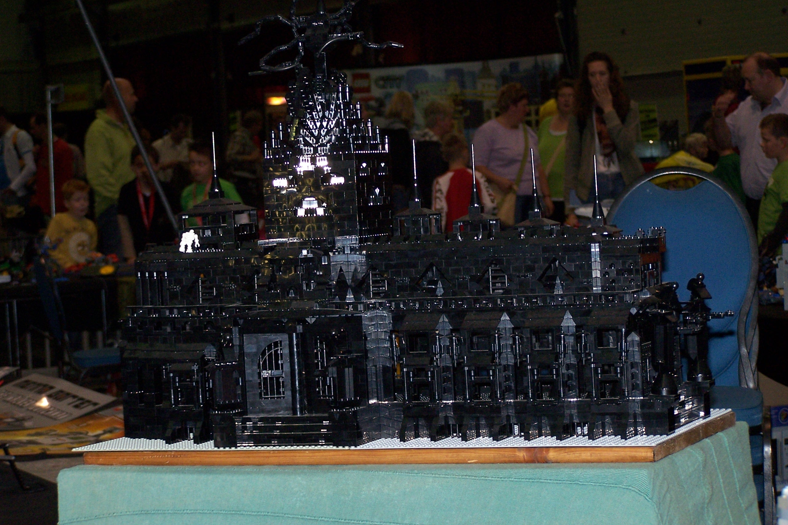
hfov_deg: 18.6
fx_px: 2408
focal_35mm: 110
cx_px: 397
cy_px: 234
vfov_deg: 12.5
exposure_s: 1/90
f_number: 3.2
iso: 140
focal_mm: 17.5
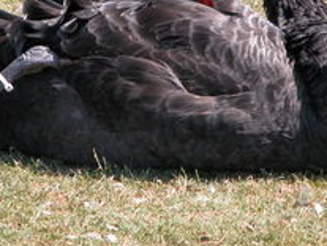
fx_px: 4854
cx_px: 145
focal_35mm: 513
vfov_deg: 2.9
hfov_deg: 3.9
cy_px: 25
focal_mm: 67.7
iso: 100
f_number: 4.7
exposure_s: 1/235
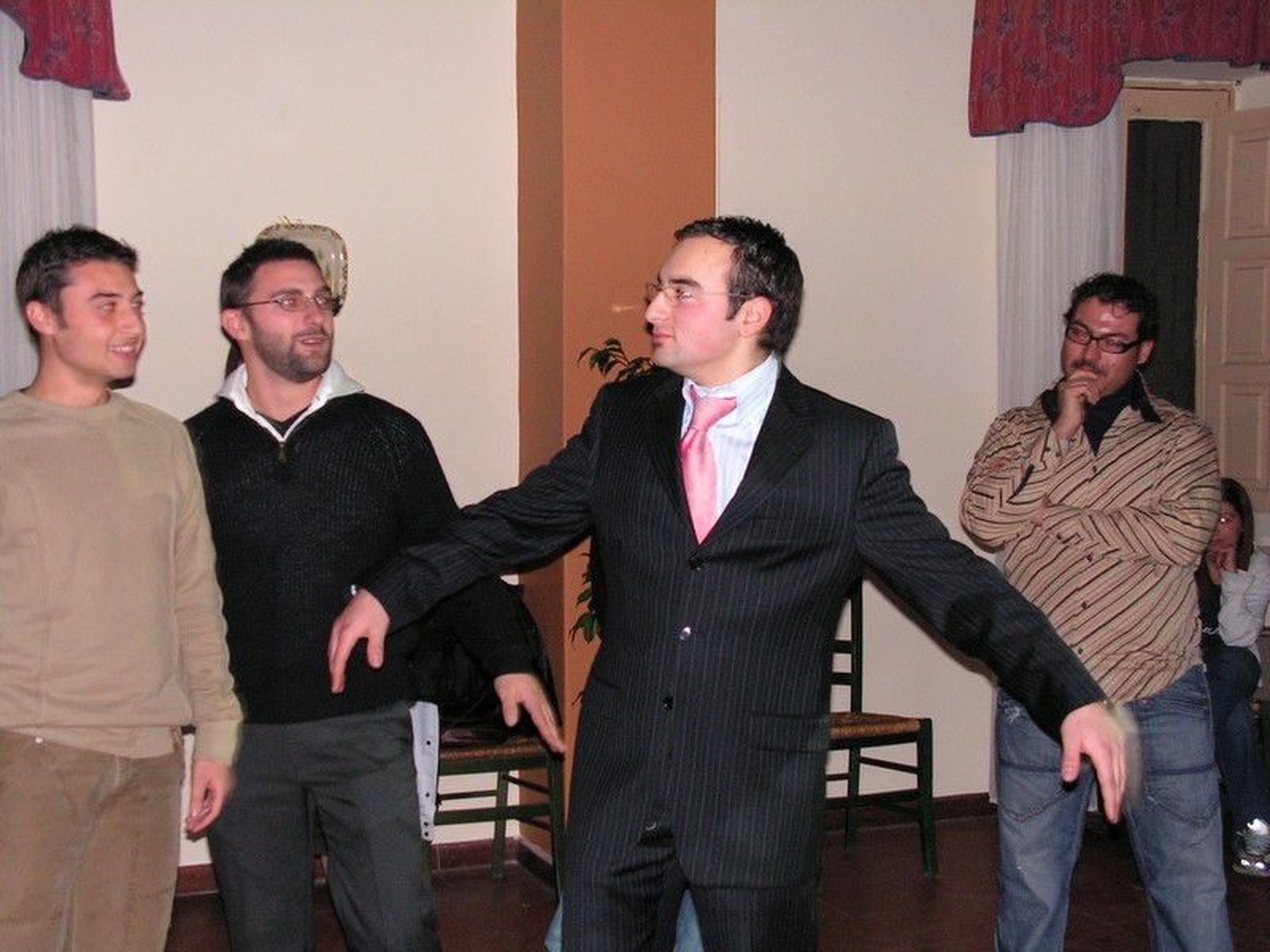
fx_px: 1871
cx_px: 635
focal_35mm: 51
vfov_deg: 28.6
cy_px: 476
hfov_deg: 37.5
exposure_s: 1/60
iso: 200
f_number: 3.2
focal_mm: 8.6
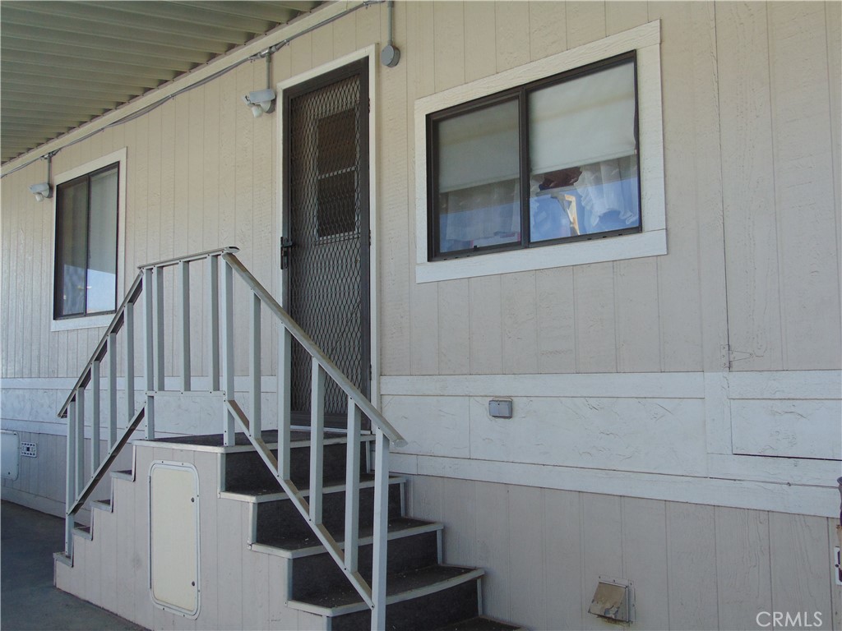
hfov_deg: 52.6
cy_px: 316
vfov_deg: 40.7
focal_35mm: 35
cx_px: 421
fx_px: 851
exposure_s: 1/160
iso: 80
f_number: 3.2
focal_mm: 6.3
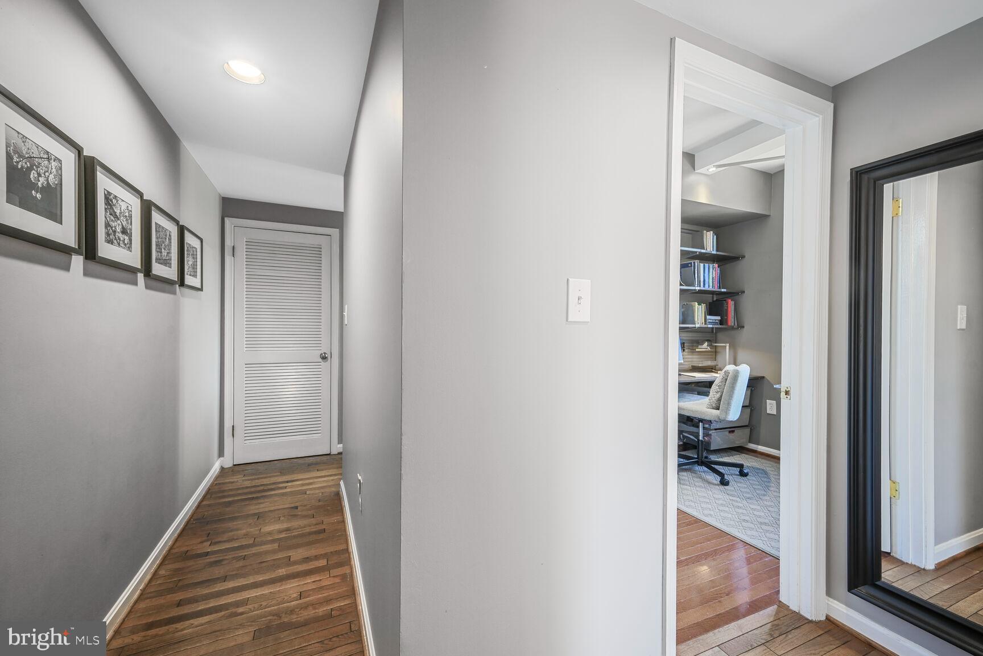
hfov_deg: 104.3
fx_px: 382
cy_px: 328
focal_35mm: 14
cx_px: 492
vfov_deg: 81.2
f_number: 9
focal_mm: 14
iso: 200
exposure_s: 1/2.5
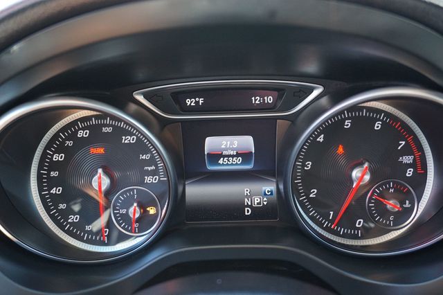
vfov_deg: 34.2
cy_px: 148
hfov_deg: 49.6
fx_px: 480
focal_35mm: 39
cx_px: 222
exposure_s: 1/60
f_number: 4.5
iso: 800
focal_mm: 26
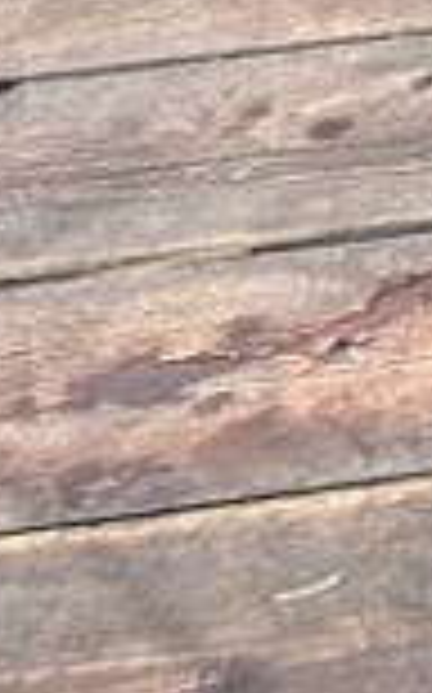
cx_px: 1890
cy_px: -963
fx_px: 3378
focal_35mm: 179
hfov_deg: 5.9
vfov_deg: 10.2
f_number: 1.5
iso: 50
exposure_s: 1/2632
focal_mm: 5.7
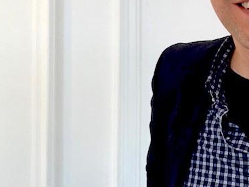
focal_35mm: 63
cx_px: 257
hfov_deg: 28.5
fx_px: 453
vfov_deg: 22.9
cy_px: 29
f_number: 2.2
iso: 125
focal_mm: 4.15
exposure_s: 1/30
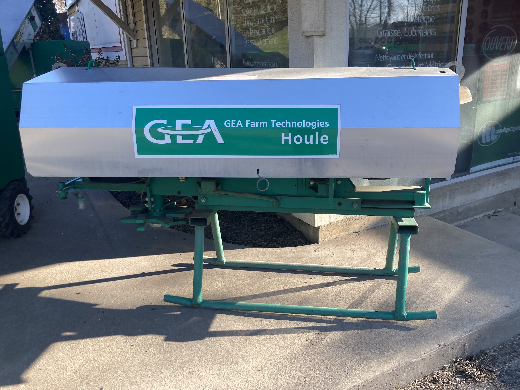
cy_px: 195
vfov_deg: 48.2
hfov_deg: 61.7
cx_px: 266
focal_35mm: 29
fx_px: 436
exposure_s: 1/342
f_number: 1.8
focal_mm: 3.99
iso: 20
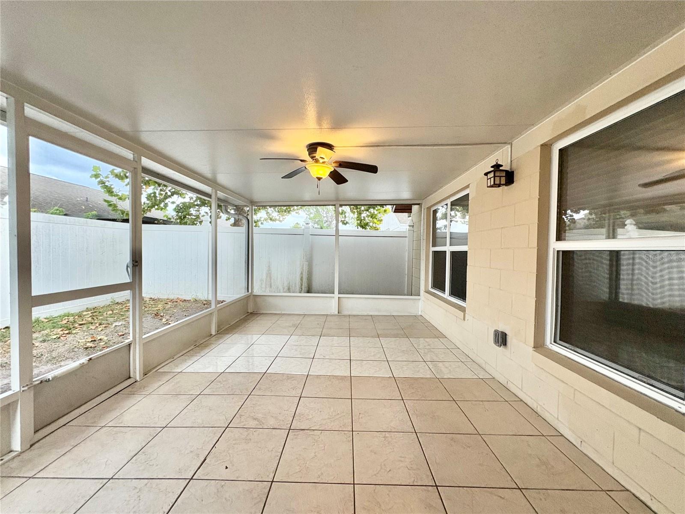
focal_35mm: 14
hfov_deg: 102.1
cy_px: 257
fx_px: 277
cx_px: 342
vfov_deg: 85.7
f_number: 2.2
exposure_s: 1/120
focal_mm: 2.22
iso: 320
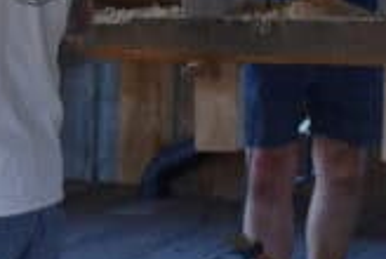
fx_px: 2352
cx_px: -151
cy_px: -31
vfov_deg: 6.3
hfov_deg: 9.2
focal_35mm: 219
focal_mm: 40
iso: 400
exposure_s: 1/80
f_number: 4.8
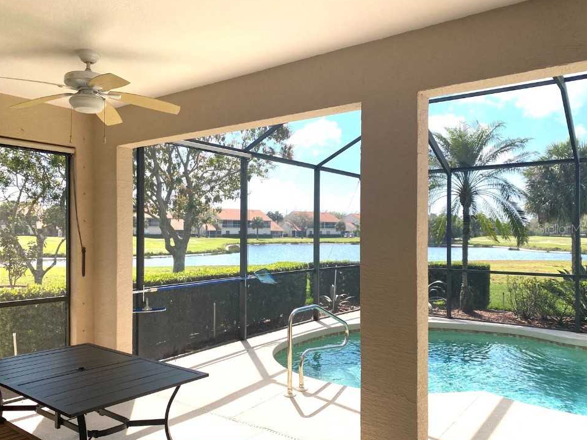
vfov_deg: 49.7
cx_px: 280
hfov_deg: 63.4
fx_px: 475
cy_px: 228
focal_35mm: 28
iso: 32
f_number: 1.8
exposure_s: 1/1629
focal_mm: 4.25
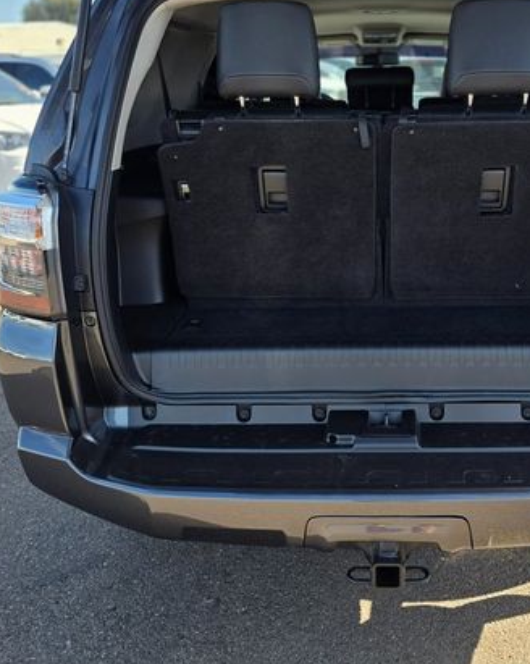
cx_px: 372
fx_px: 687
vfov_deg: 51.4
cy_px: 291
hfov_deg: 41.4
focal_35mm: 35
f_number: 1.7
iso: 80
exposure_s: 1/1387
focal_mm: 6.3
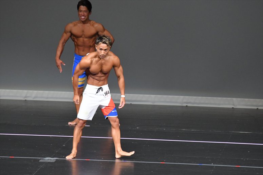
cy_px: 88
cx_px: 132
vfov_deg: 4.0
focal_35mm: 345
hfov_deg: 6.0
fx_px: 2519
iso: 5000
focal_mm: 230
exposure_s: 1/400
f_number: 5.6
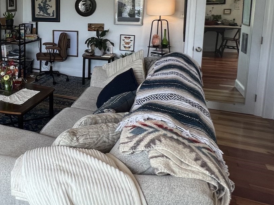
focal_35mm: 33
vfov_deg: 41.2
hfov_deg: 49.2
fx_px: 261
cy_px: 43
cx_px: 26
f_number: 1.8
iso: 100
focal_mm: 1.57
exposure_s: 1/120
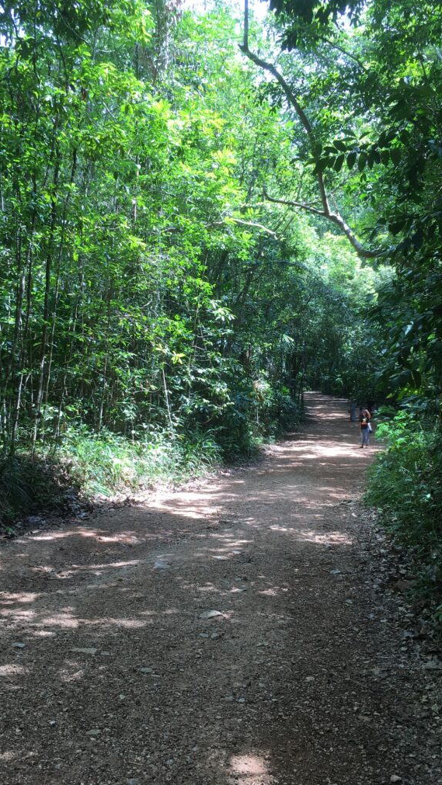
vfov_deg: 61.0
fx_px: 666
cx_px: 234
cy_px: 391
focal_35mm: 32
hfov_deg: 36.7
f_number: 2.2
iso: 25
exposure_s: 1/104
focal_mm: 4.15
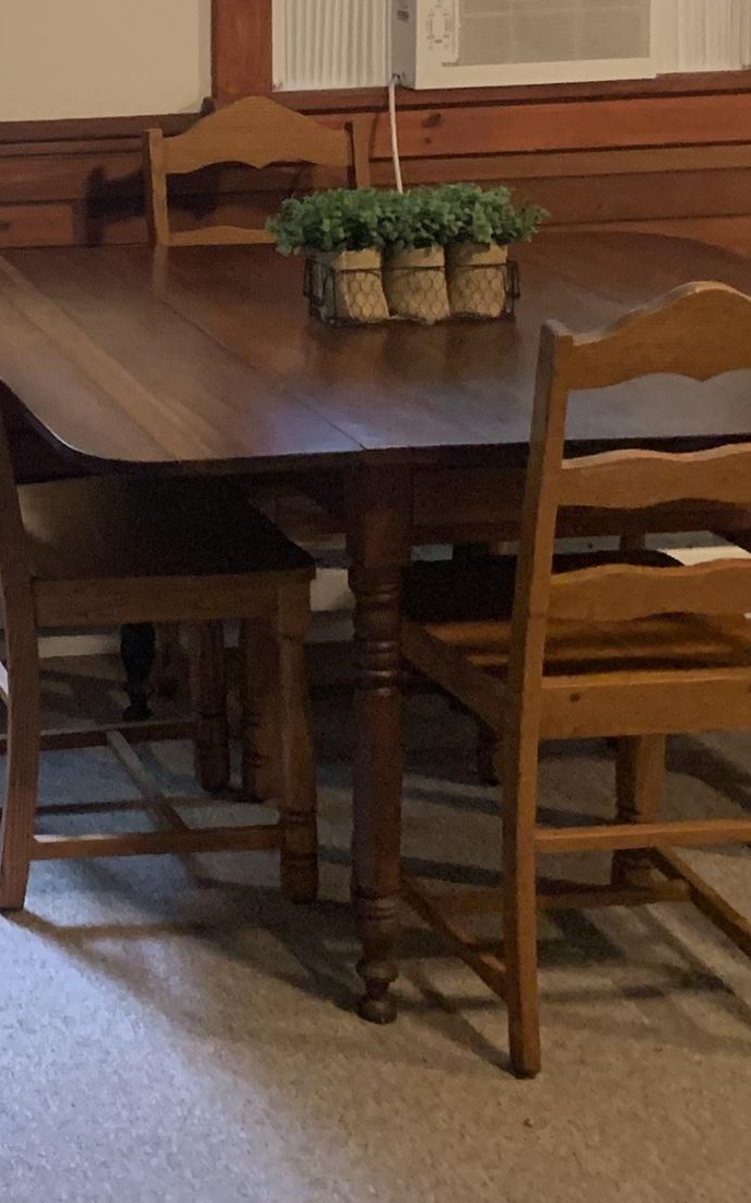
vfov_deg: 25.5
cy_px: -5
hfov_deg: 14.9
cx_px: -578
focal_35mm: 77
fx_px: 2523
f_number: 1.8
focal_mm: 4.25
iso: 320
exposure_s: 1/30
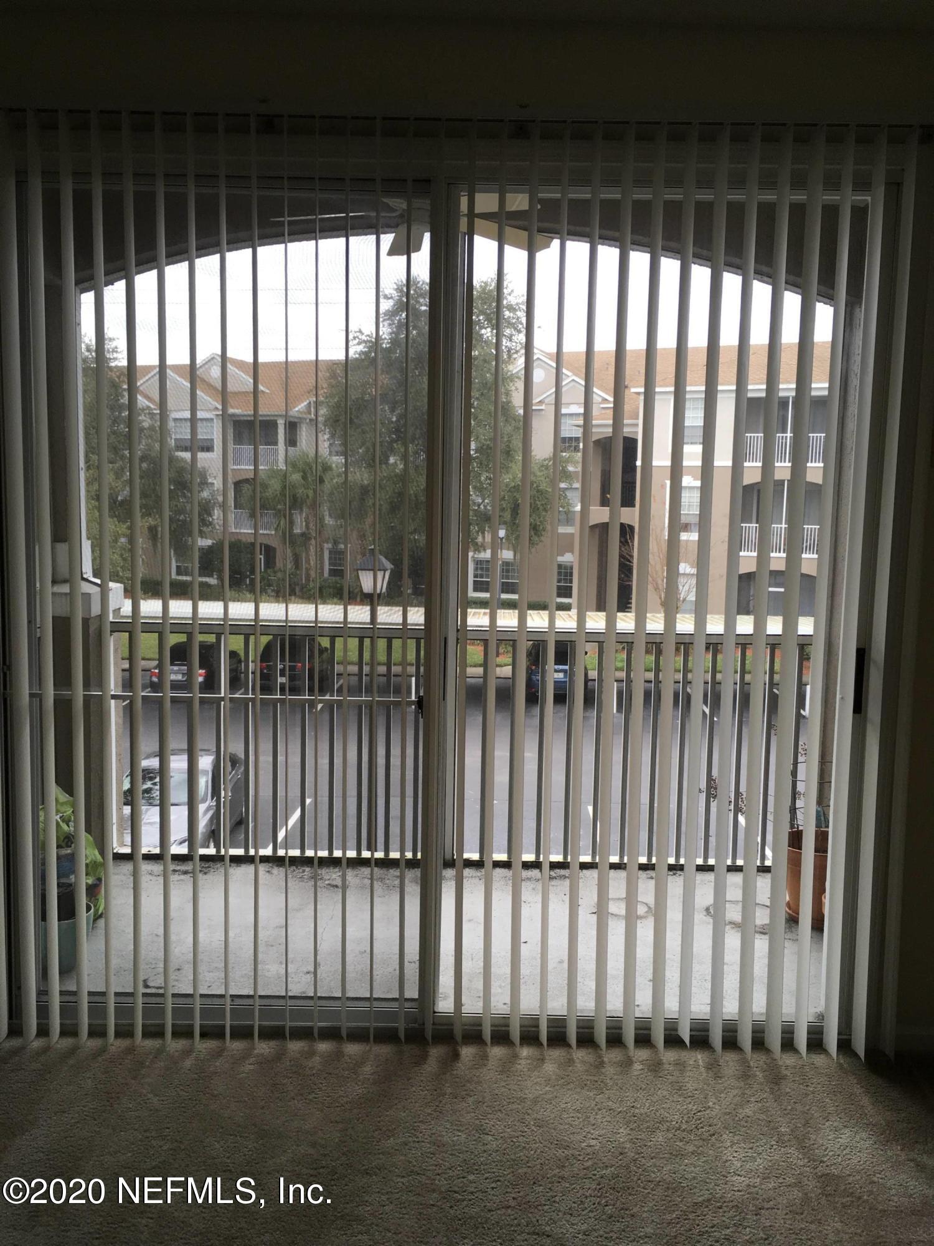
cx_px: 467
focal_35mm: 29
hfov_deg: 48.2
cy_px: 623
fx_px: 1043
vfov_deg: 61.7
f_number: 2.2
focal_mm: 4.15
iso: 32
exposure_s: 1/120
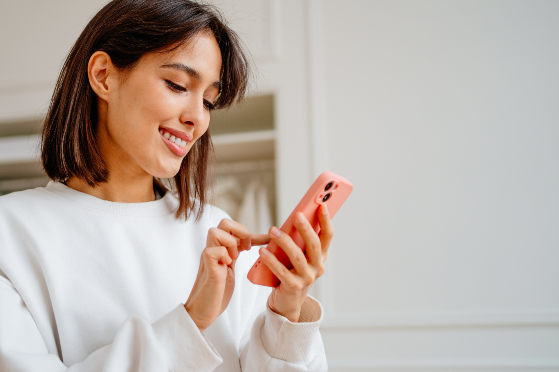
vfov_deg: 26.0
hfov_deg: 38.0
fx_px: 807
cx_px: 214
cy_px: 167
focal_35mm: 52
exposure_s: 1/250
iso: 400
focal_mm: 35
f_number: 2.2
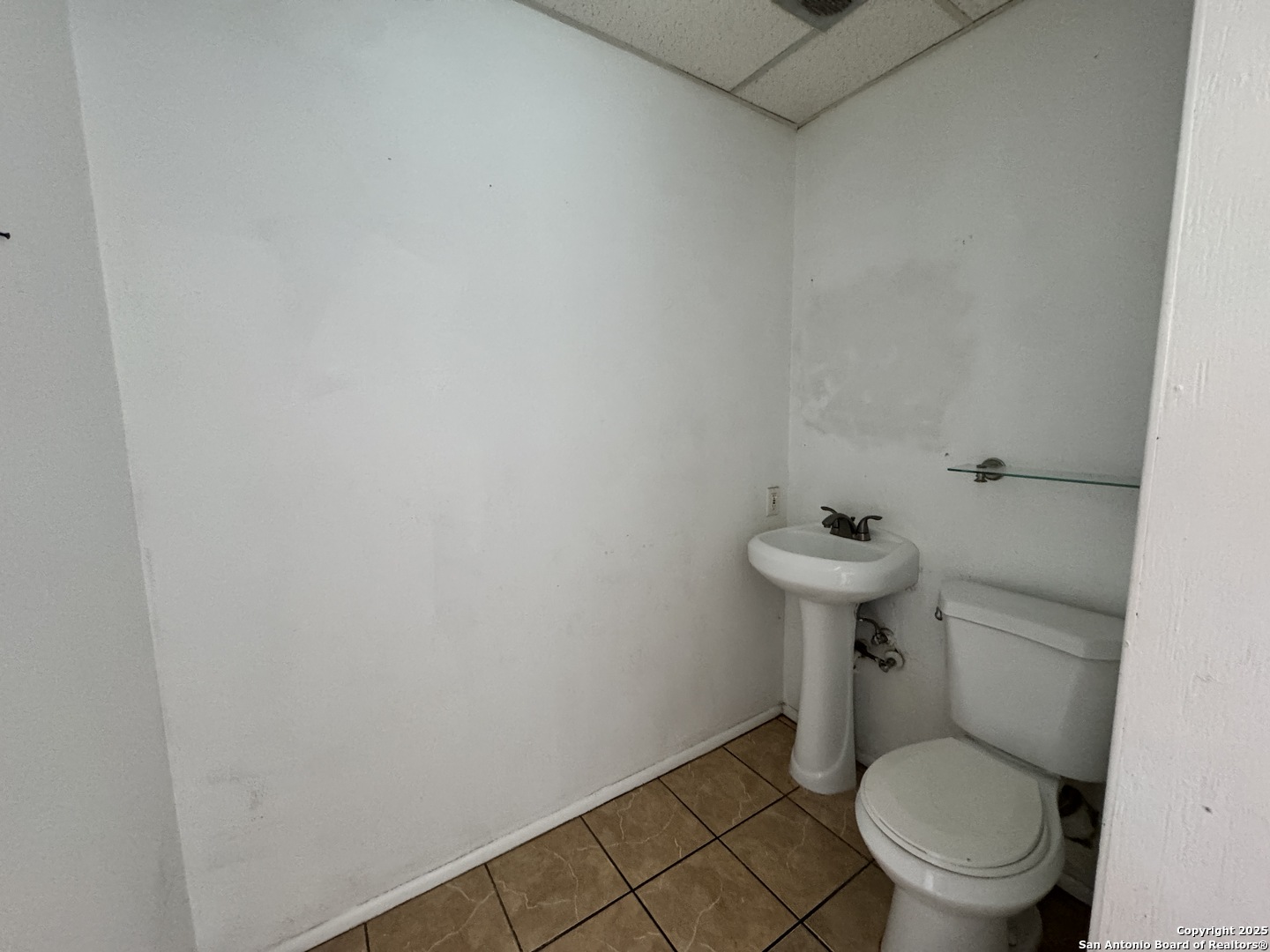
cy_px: 476
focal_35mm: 14
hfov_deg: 102.1
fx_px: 514
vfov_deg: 85.7
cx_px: 635
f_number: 2.2
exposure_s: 1/60
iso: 640
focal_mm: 2.22
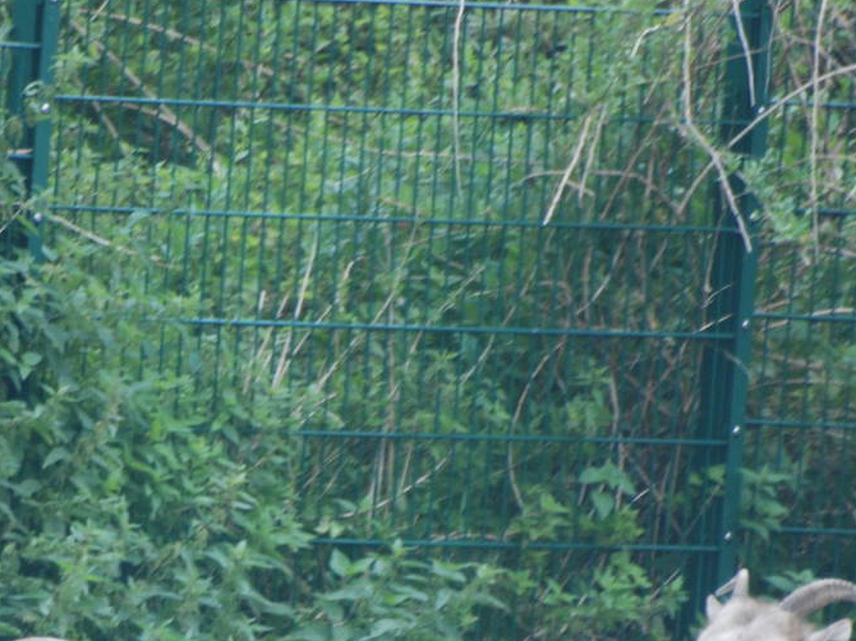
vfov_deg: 1.4
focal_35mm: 1035
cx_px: 98
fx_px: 25585
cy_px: 677
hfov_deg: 1.9
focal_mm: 300
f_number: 5.6
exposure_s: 1/80
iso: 400
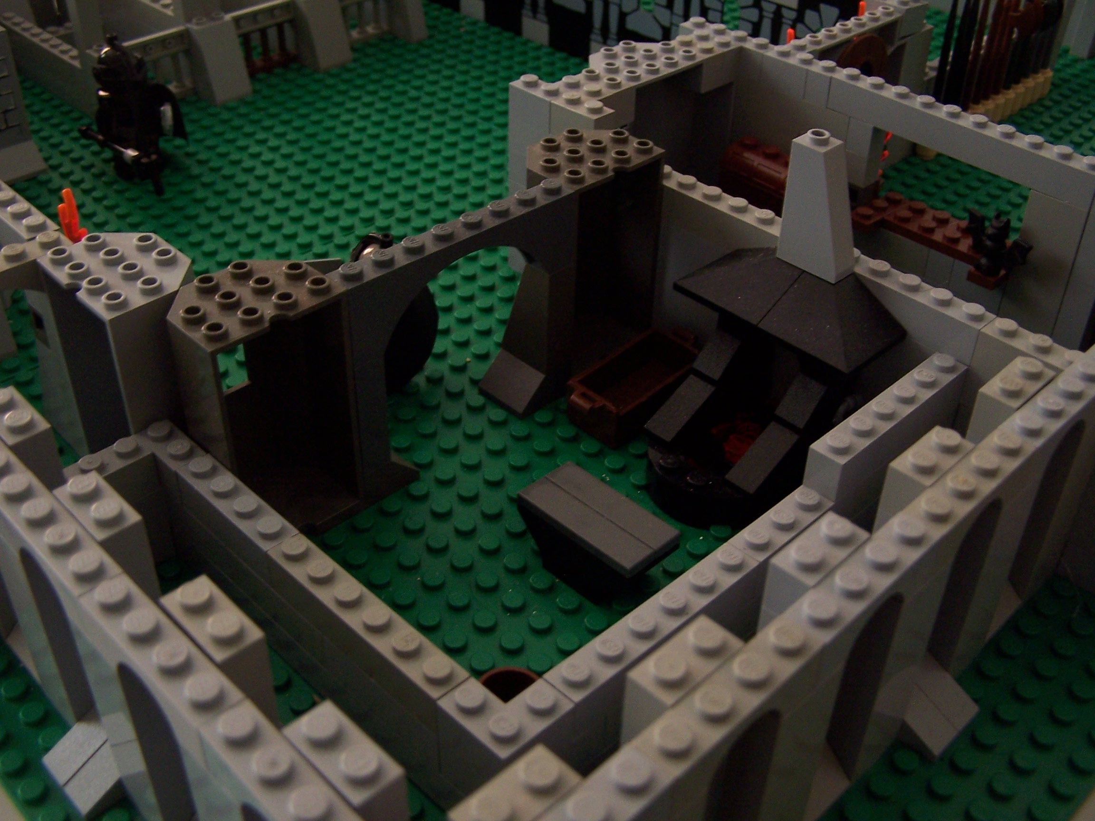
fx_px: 1202
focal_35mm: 38
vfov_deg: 37.7
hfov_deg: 49.0
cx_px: 548
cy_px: 410
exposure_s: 1/8
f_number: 2.8
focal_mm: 6.3
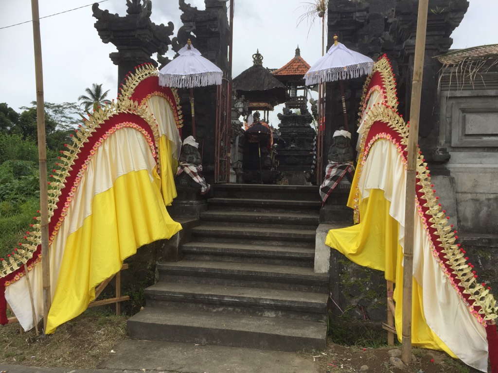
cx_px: 249
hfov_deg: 61.7
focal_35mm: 29
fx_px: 417
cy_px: 186
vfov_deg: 48.2
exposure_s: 1/1883
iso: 32
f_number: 2.2
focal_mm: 4.15
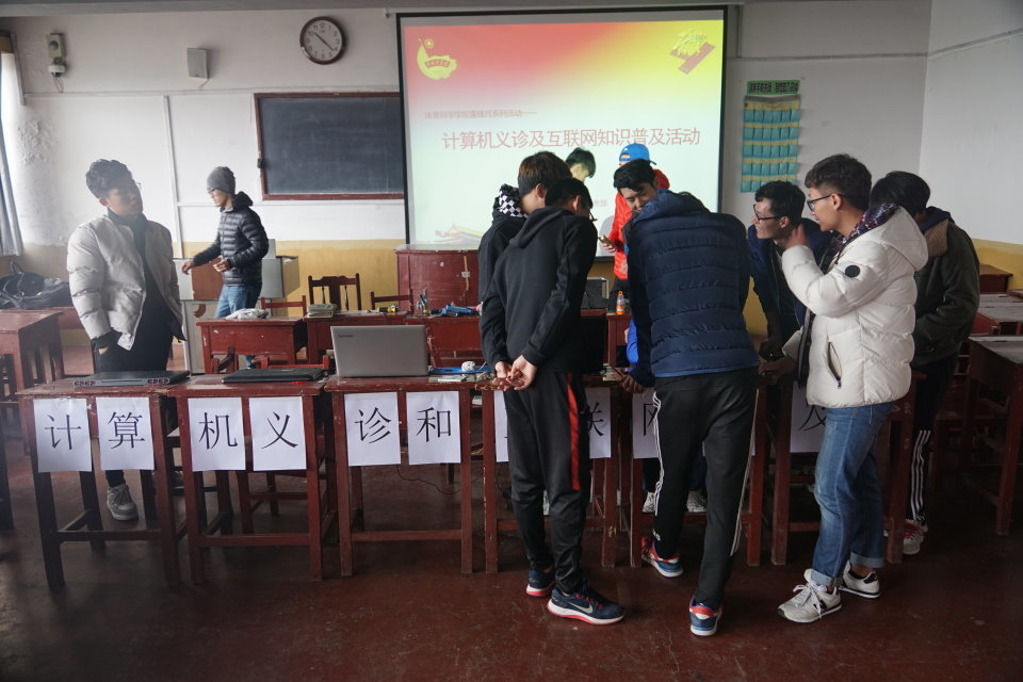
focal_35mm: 27
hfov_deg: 67.4
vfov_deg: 47.9
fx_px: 767
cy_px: 341
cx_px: 512
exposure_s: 1/60
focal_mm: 18
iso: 400
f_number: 2.8
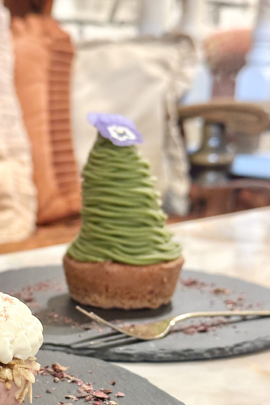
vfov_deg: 26.0
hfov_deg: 17.5
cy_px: 296
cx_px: 41
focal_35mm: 77
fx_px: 866
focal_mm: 6.86
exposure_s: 1/30
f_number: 1.78
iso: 500
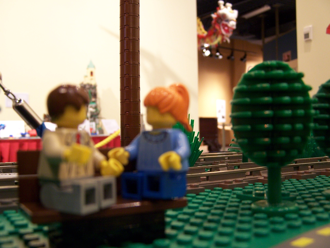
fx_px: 362
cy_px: 124
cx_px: 165
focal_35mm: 38
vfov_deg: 37.7
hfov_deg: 49.0
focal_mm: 6.3
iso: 140
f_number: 2.8
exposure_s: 1/4
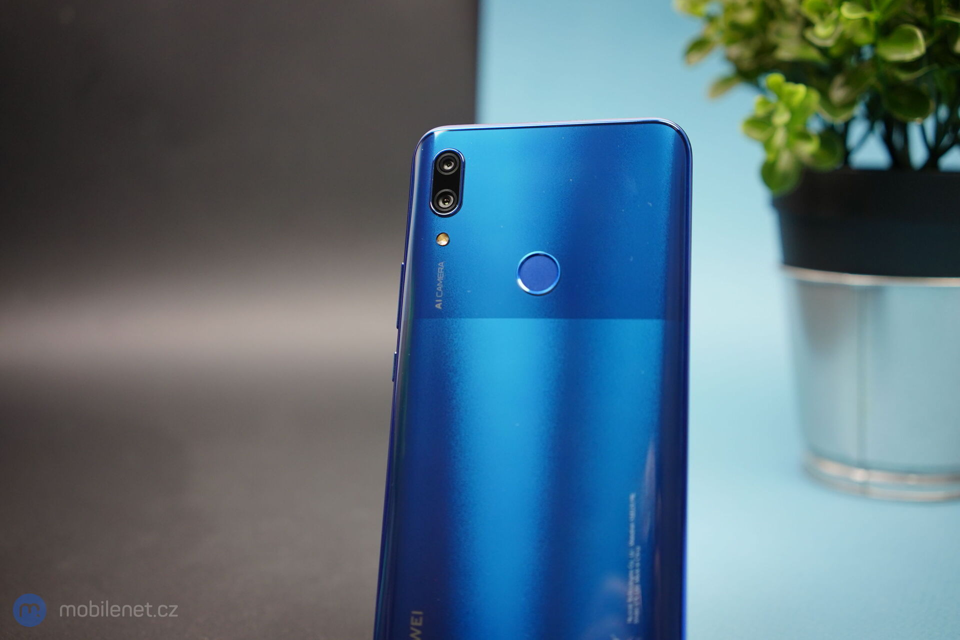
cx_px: 480
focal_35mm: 35
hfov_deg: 54.4
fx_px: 933
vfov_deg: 37.9
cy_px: 320
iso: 1000
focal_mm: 35
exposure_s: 1/250
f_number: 3.5
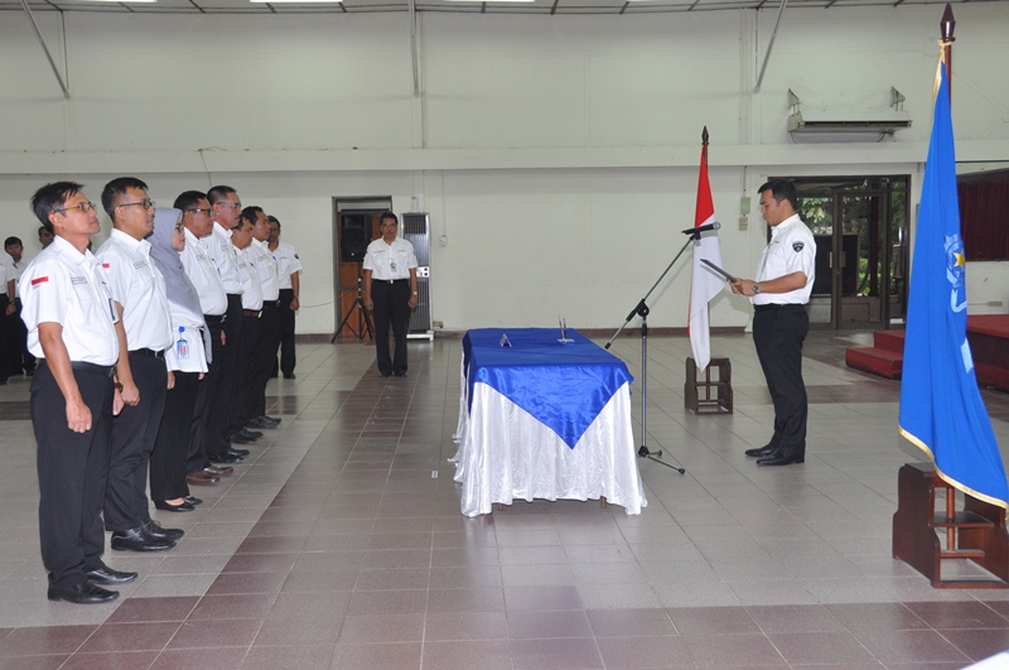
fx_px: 1092
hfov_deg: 49.6
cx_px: 504
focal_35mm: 39
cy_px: 335
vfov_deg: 34.1
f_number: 5.6
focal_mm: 26
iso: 640
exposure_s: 1/60
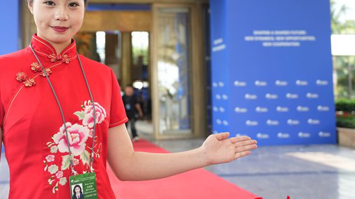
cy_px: 58
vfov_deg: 22.9
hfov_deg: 39.4
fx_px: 489
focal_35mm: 52
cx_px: 120
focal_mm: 34
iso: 500
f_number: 2.8
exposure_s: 1/250
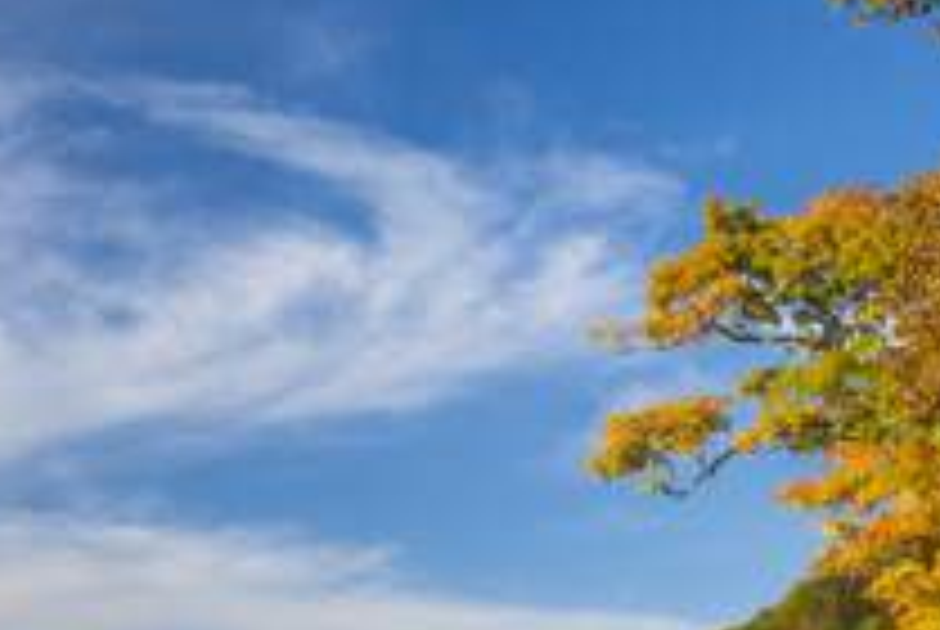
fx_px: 3164
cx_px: 1039
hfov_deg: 16.4
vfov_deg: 11.3
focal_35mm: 121
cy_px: 603
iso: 100
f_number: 8
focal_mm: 44
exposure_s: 1/125
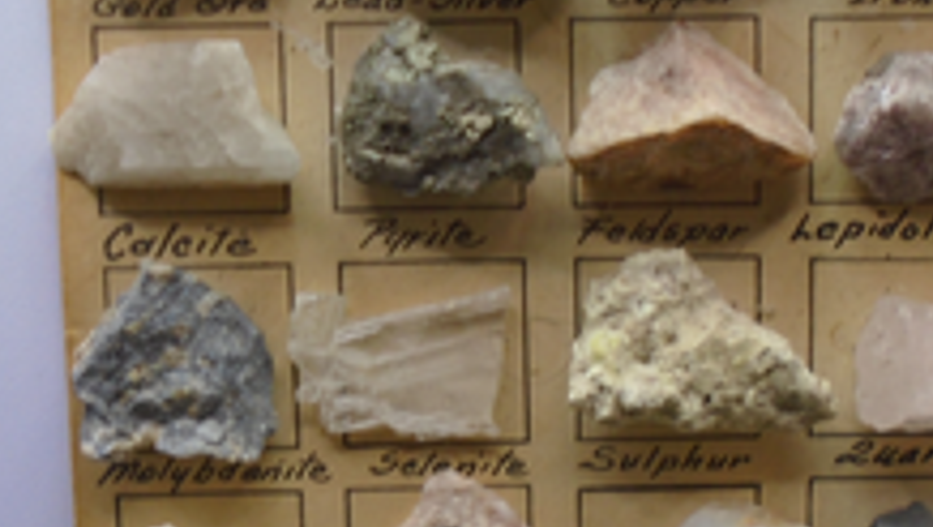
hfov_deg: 32.3
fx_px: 1609
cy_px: 478
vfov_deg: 18.3
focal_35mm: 65
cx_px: 462
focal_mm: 4.6
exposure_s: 1/40
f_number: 3.2
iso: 100
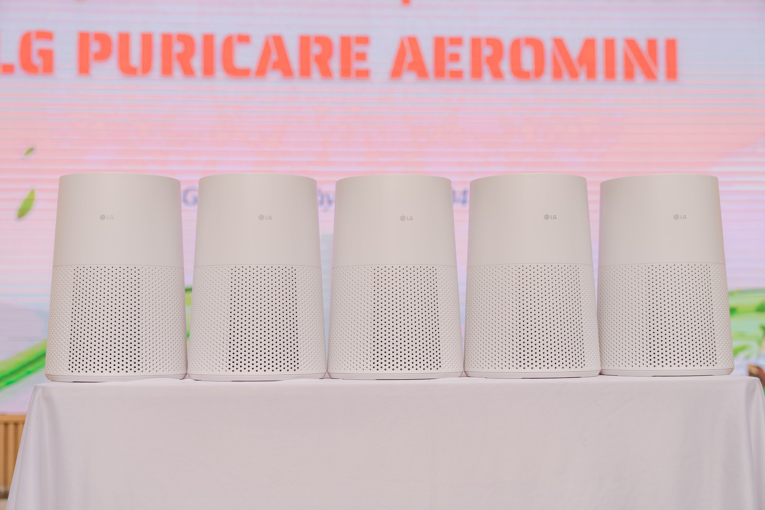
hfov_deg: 38.9
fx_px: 1084
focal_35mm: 51
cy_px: 255
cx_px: 382
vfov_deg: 26.5
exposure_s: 1/160
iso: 100
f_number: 3.2
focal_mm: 51
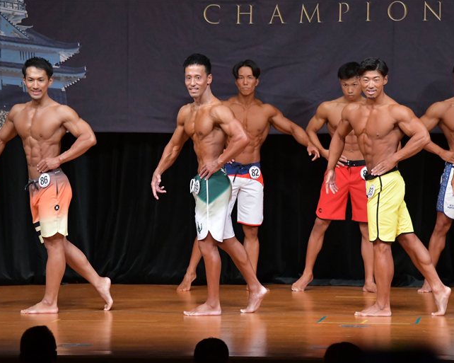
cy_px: 182
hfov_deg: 7.1
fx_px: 3653
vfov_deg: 5.7
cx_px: 186
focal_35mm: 272
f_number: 5.6
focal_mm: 160
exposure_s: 1/400
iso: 5000
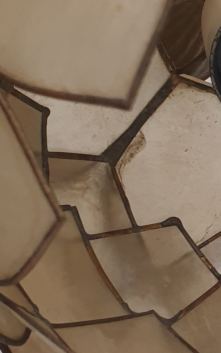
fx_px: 877
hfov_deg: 13.8
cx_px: 284
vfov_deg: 22.7
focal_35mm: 91
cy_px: 241
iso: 160
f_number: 2.4
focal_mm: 4.32
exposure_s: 1/100
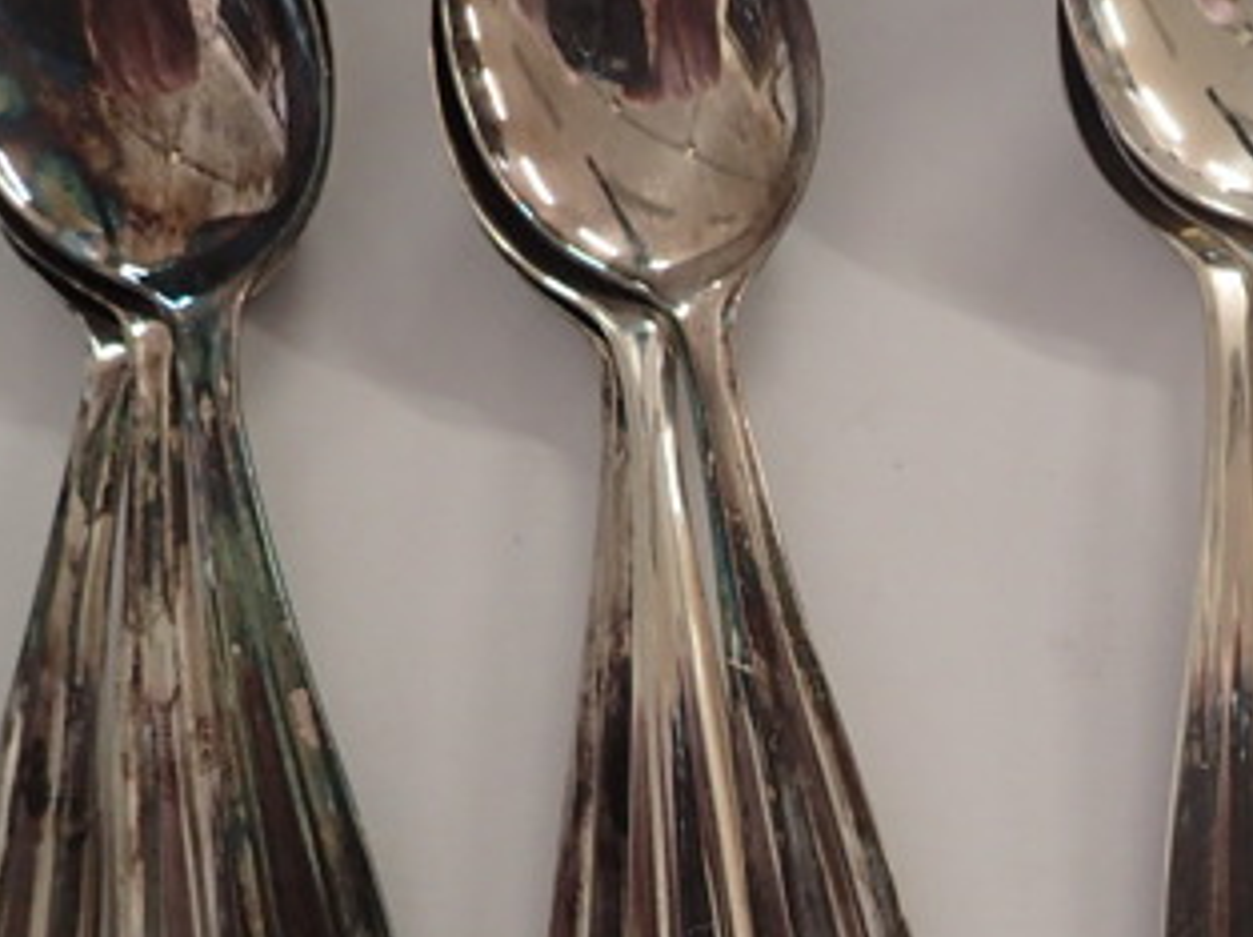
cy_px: 641
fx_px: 2314
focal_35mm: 64
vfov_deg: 22.8
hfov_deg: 28.0
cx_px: 1325
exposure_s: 1/40
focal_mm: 4.5
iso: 200
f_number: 2
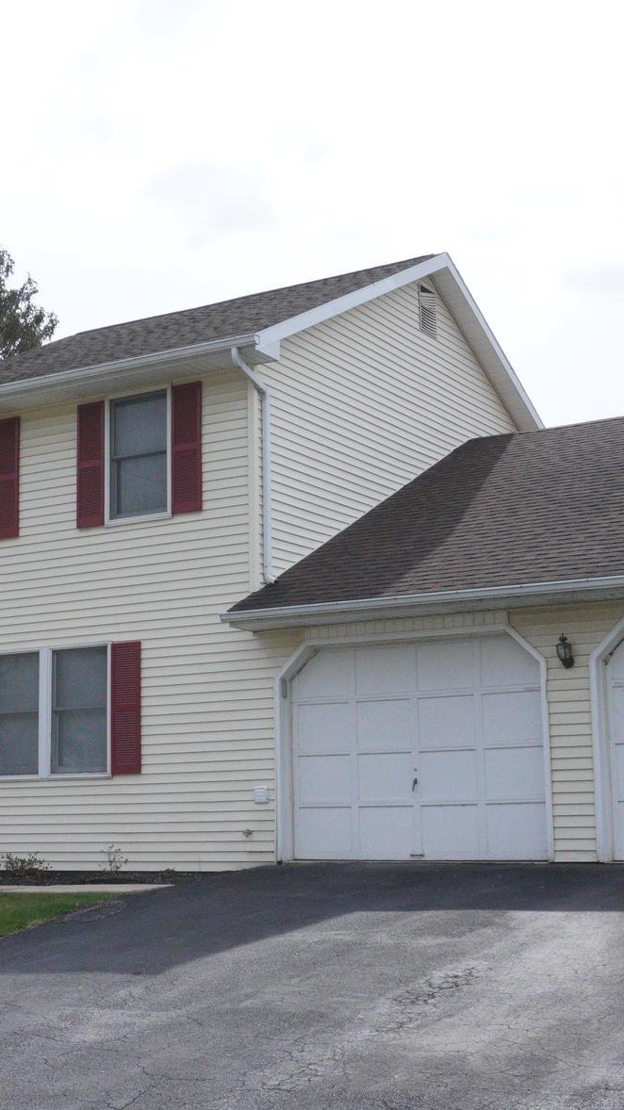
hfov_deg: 23.0
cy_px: 594
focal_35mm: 52
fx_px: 1528
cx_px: 247
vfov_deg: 39.9
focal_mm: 19
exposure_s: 1/3200
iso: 2000
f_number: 10
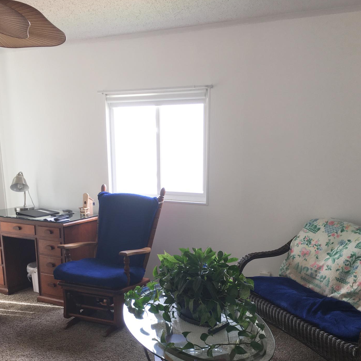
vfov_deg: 43.9
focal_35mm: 37
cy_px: 258
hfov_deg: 44.9
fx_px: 437
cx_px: 185
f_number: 2.2
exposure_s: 1/40
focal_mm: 4.15
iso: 25
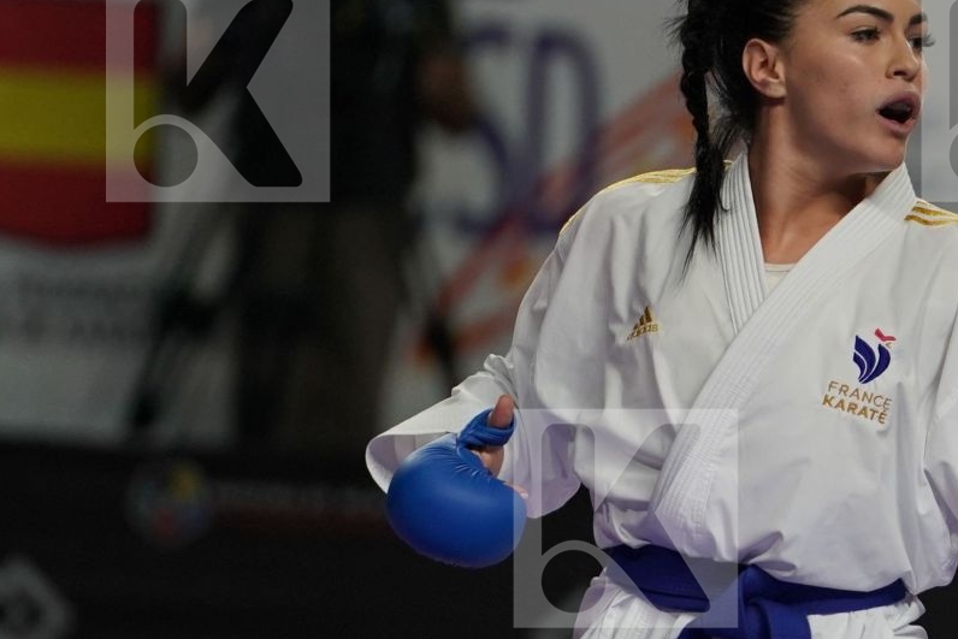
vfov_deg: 2.1
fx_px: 17326
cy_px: 519
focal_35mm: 651
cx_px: 1034
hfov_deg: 3.2
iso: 800
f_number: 2.8
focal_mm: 192
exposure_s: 1/1000
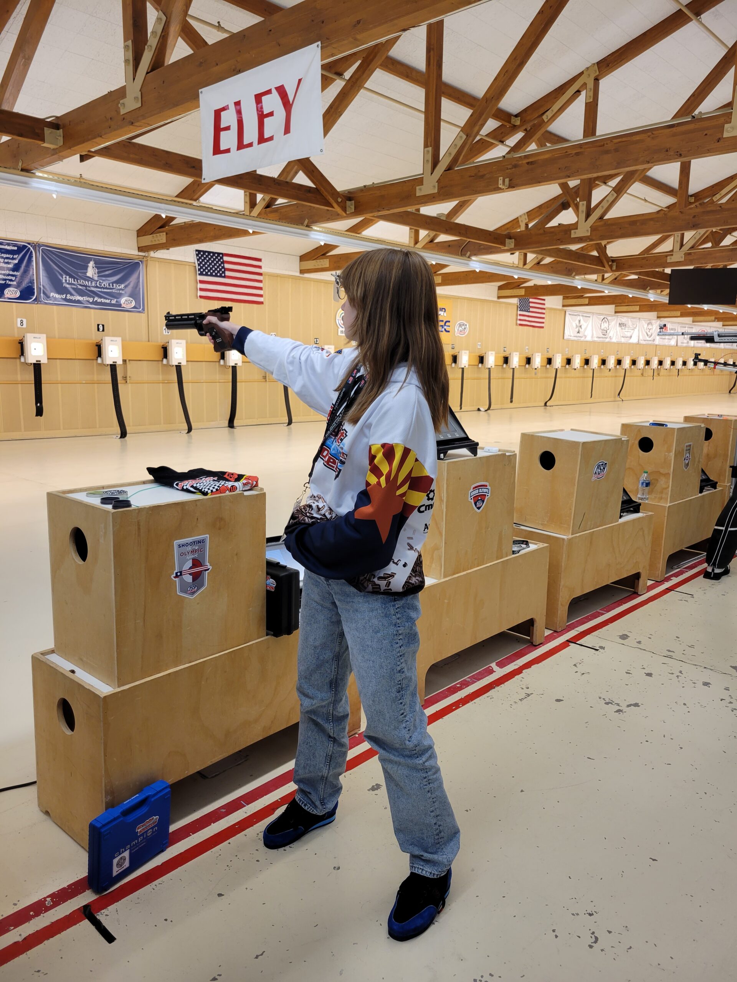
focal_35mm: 26
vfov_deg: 67.3
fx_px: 738
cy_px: 491
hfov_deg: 53.1
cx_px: 368
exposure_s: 1/120
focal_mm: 5.4
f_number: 1.8
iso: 100
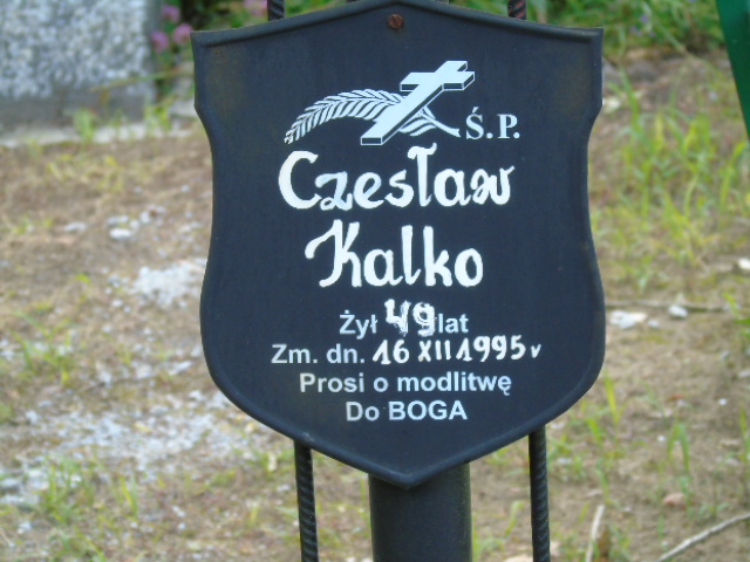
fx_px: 4593
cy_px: 281
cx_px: 375
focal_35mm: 212
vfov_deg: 7.0
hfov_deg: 9.3
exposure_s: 1/125
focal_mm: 38
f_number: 4.7
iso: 250
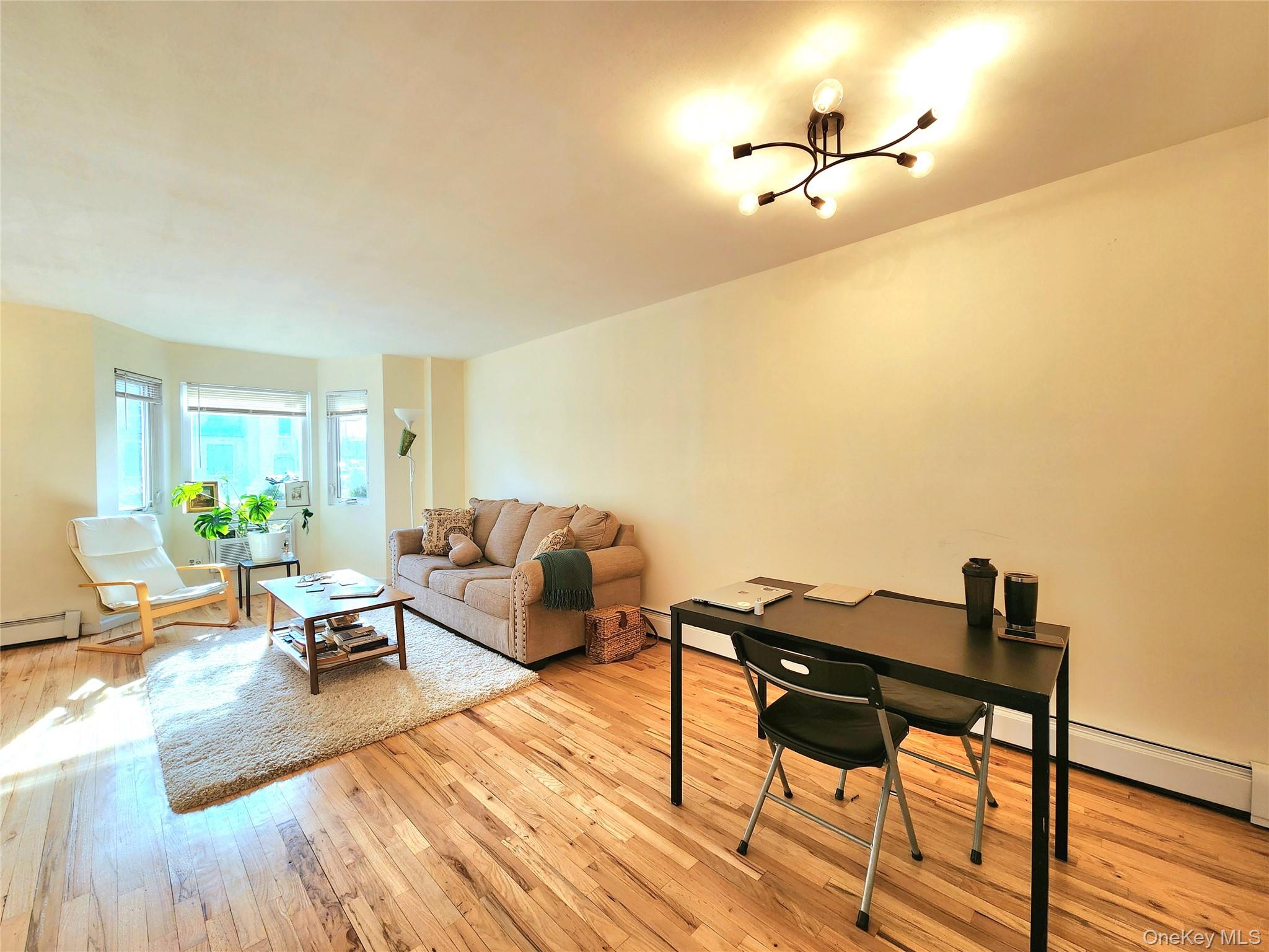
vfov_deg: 89.9
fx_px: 477
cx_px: 634
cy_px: 476
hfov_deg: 106.2
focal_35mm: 13
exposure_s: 1/60.2
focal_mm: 2.2
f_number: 2.2
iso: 64
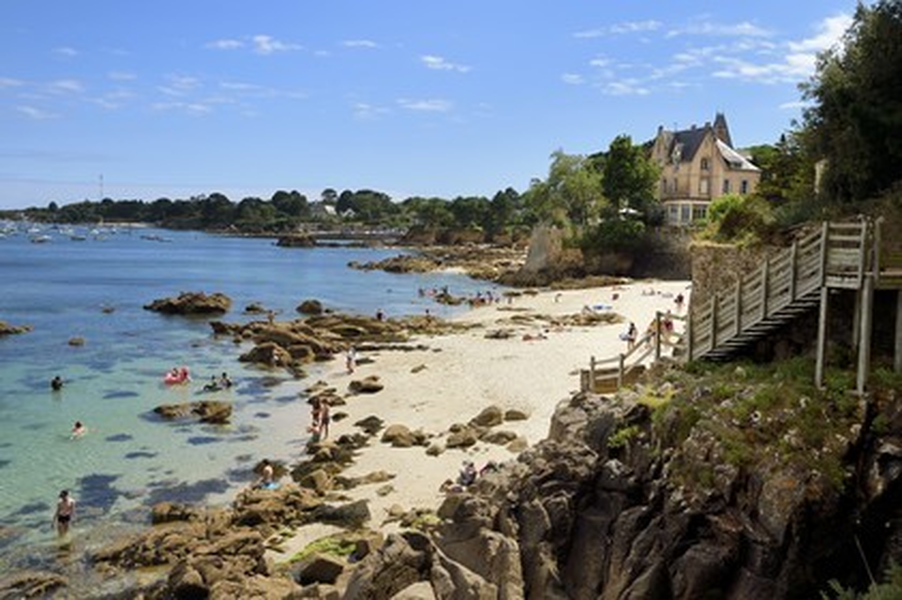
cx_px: 451
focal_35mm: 35
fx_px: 876
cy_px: 300
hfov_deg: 54.5
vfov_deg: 37.8
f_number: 9
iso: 200
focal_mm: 35
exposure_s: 1/640
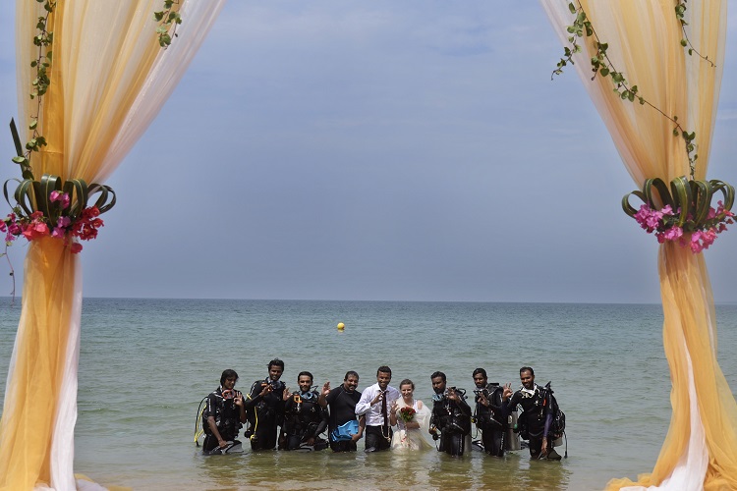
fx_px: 655
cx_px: 368
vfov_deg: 41.1
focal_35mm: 32
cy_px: 246
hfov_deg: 58.7
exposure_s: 1/800
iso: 100
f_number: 5.6
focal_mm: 32
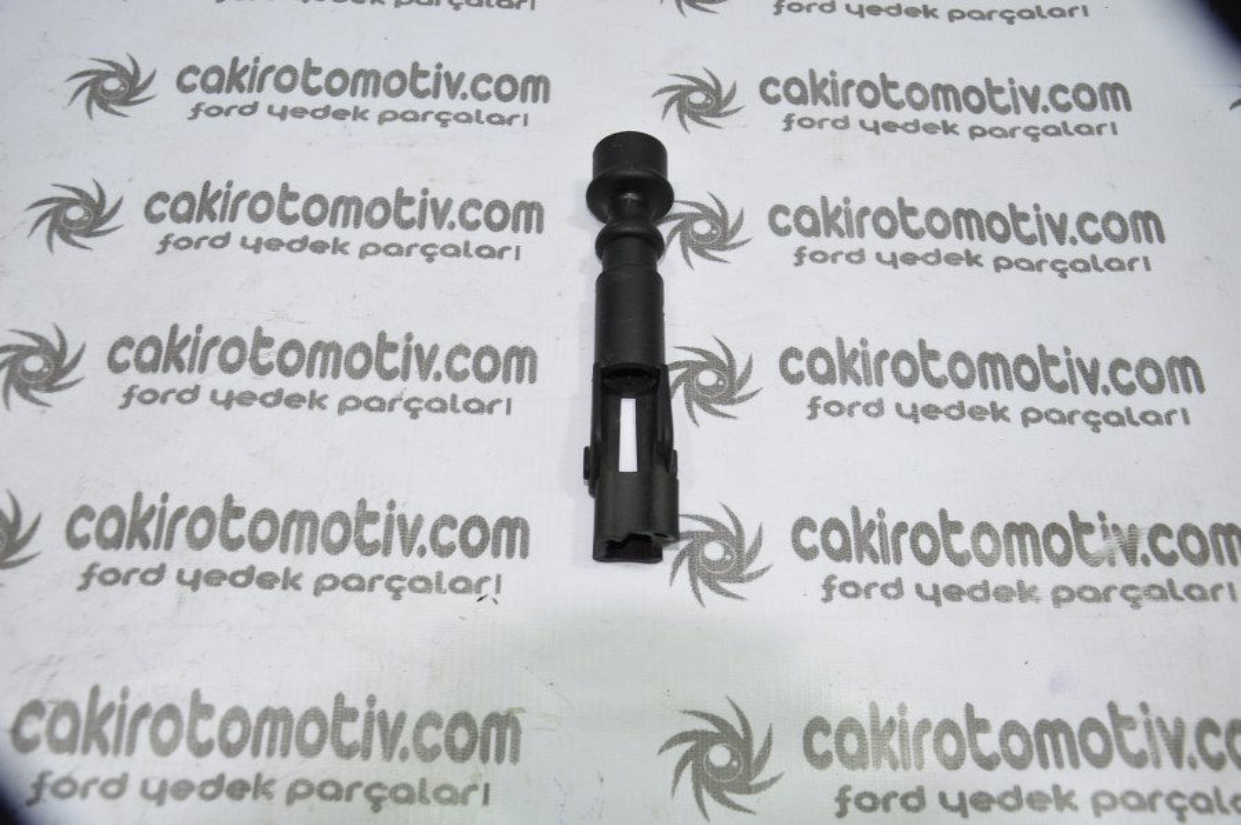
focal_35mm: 38
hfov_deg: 51.3
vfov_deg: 35.4
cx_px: 620
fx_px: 1291
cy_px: 412
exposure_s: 1/40
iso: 200
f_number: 5
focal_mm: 25
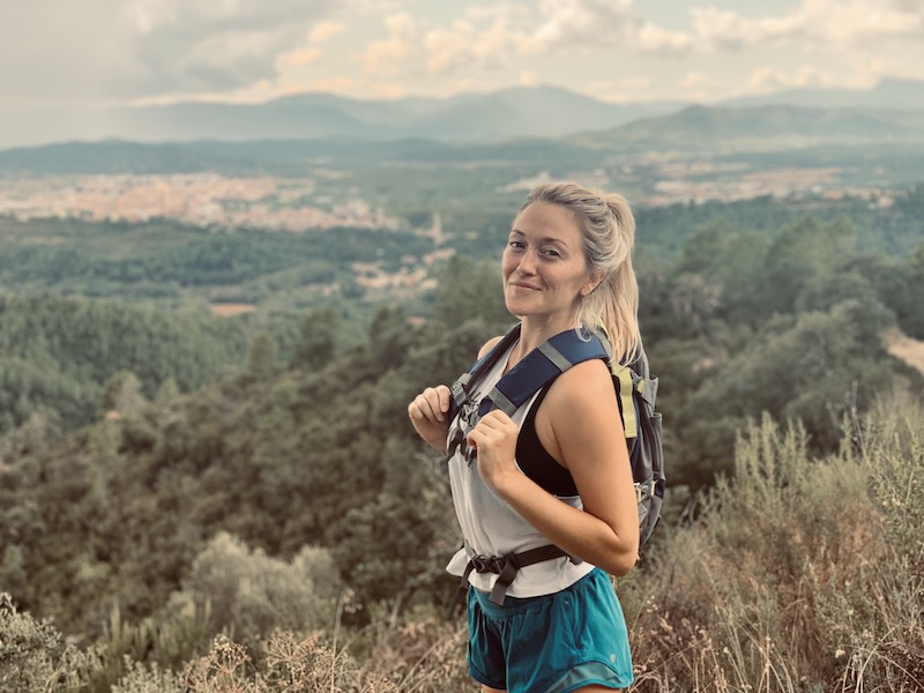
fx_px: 1388
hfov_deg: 36.8
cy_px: 346
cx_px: 462
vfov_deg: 28.0
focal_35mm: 52
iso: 16
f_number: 2.4
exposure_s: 1/139
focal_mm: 6
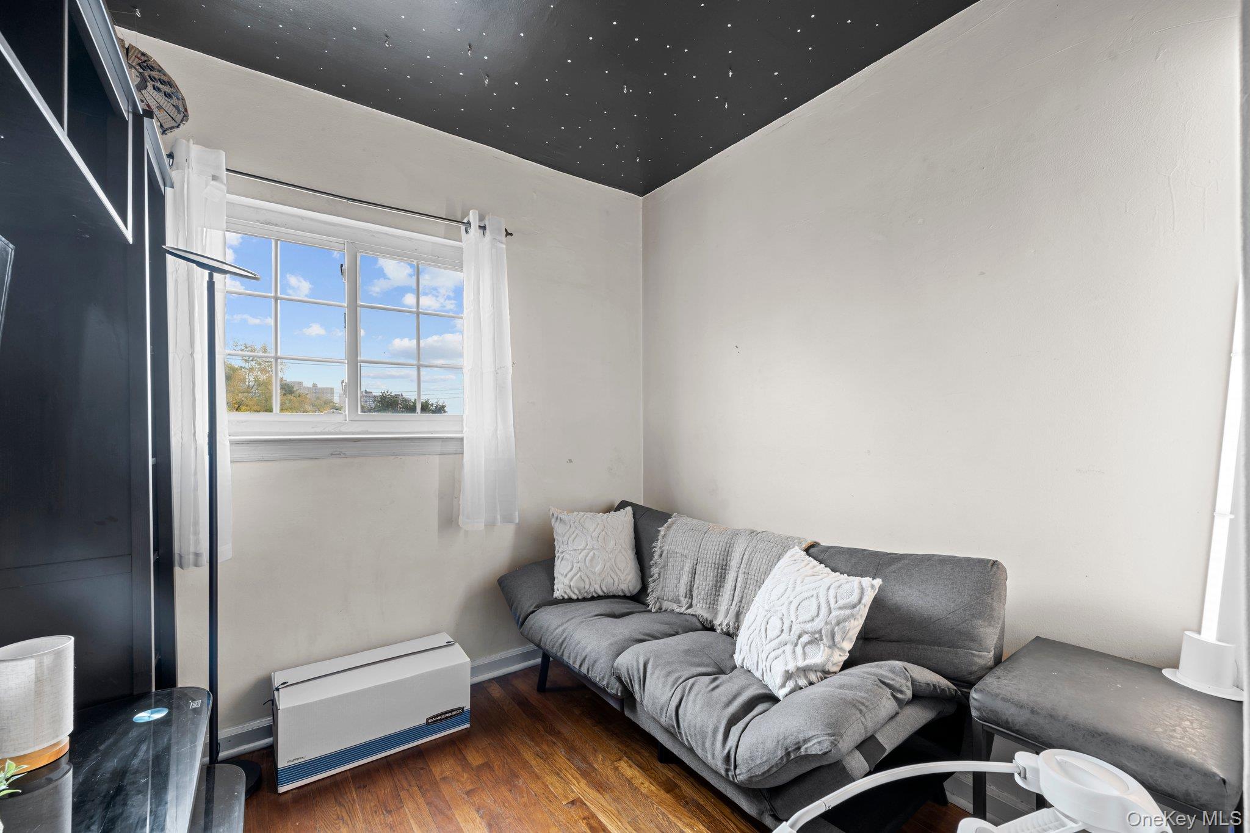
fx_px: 486
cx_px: 625
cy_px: 416
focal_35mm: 14
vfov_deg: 81.2
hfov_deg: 104.3
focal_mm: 14
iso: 200
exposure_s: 1.6
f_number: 10
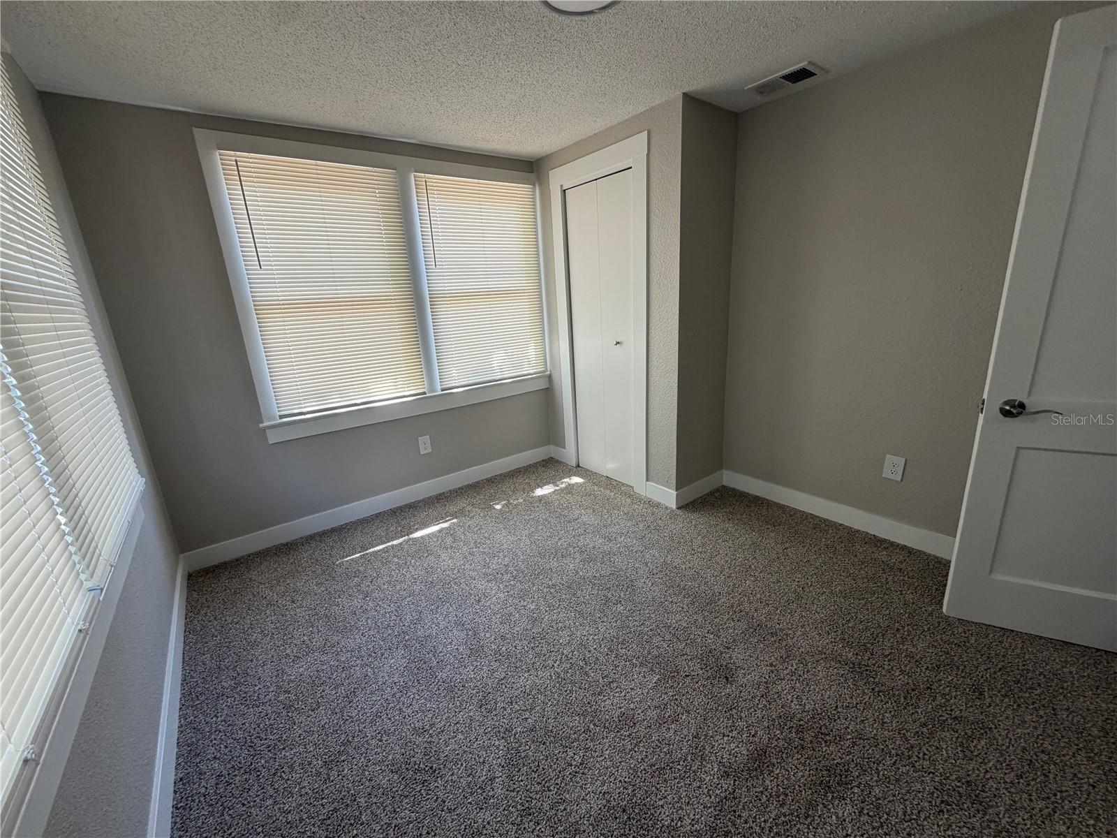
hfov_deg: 102.1
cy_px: 419
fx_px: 452
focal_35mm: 14
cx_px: 558
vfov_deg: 85.7
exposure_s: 1/121
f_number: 2.2
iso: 125
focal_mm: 2.22
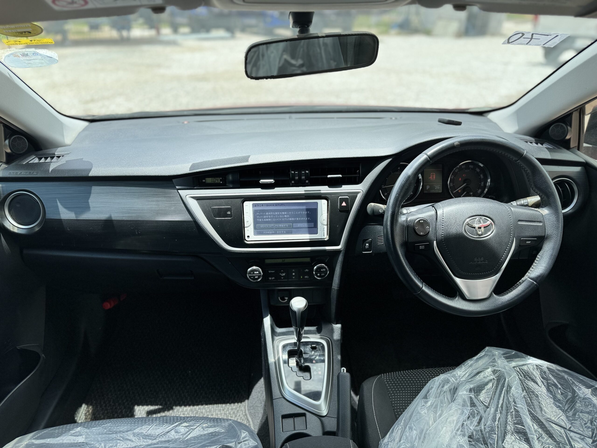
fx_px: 414
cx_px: 298
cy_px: 224
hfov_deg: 71.6
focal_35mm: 24
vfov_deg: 56.8
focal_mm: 6.86
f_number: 1.78
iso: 80
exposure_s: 1/1366
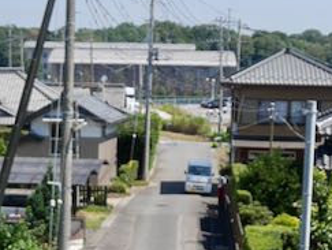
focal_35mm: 92
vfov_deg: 15.4
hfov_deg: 21.2
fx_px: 884
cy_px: 316
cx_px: 130
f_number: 7.1
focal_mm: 14
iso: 200
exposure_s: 1/400
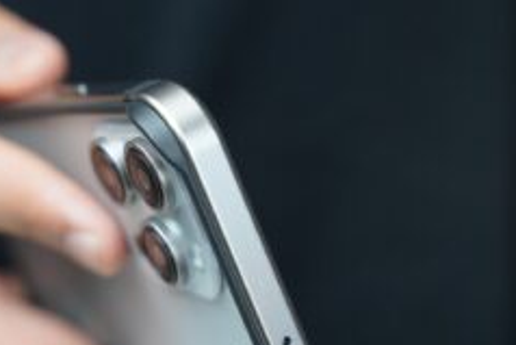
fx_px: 1348
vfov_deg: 14.6
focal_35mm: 94
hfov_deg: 21.6
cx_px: 178
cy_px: 218
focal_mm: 56
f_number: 4
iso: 1250
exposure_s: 1/60
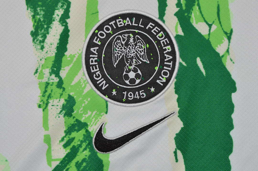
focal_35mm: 105
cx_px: 129
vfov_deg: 13.0
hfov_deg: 19.5
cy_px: 86
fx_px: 752
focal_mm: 70
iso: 400
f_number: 13
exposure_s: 1/200
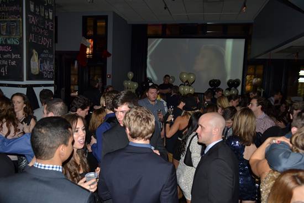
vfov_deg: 48.0
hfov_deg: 67.4
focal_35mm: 27
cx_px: 152
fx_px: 228
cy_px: 102
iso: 200
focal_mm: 18
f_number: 3.5
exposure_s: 1/4
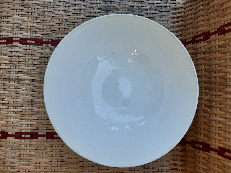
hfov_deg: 67.3
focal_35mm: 26
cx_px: 116
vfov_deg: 53.1
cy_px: 86
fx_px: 174
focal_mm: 3.92
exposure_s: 1/219
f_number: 1.7
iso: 40
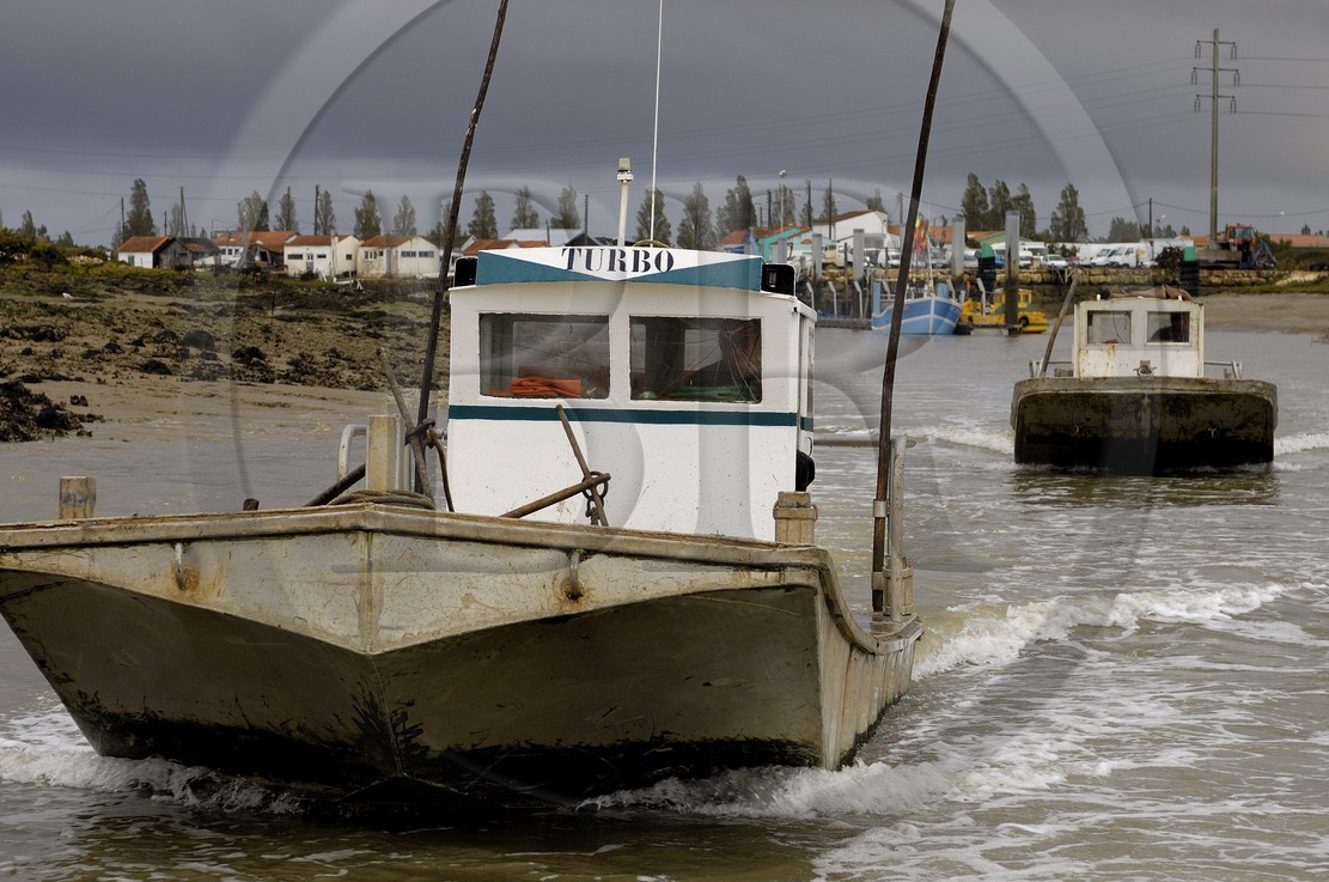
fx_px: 4460
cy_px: 378
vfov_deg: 11.3
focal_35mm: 121
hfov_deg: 16.9
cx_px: 669
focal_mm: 56
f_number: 4.5
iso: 100
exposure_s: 1/160
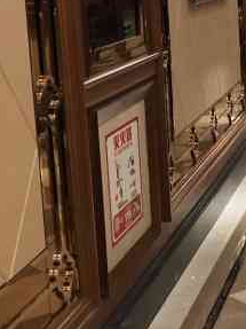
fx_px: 863
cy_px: 160
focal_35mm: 91
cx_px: 398
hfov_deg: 14.8
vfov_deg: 21.5
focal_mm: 3.99
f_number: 1.8
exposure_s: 1/25
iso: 40
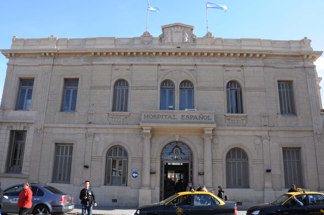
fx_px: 243
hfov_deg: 67.4
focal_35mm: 27
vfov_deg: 47.8
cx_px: 162
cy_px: 108
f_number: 8
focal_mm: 18
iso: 200
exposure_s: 1/160
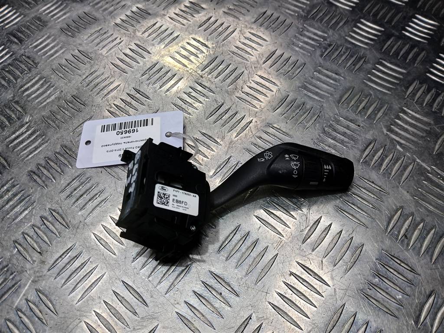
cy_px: 166
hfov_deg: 67.3
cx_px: 222
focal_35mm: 26
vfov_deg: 53.1
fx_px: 333
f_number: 1.8
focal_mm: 3.98
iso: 20
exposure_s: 1/100
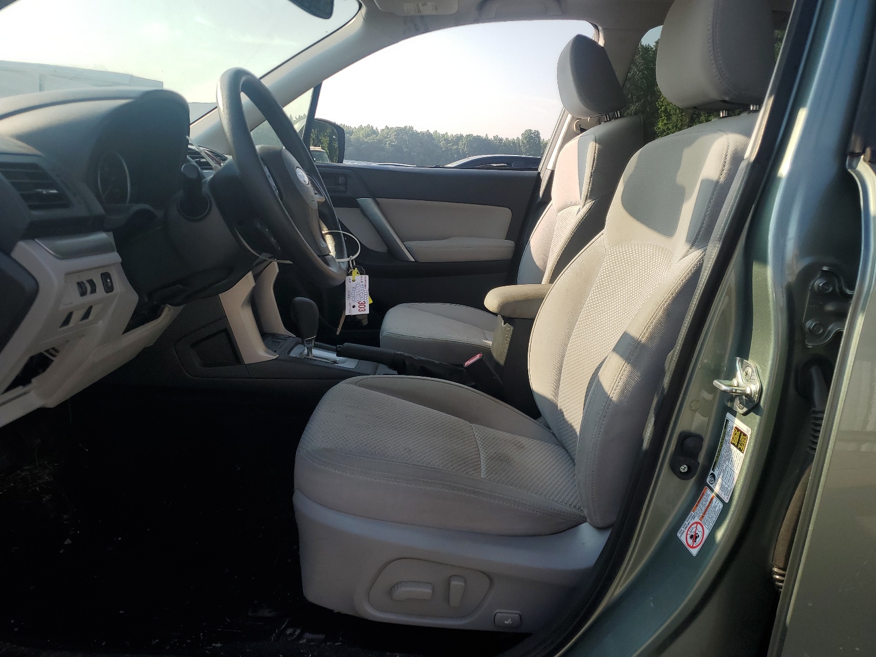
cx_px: 438
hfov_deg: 67.3
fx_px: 658
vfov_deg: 53.1
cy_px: 328
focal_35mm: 26
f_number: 1.5
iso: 50
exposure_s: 1/1667
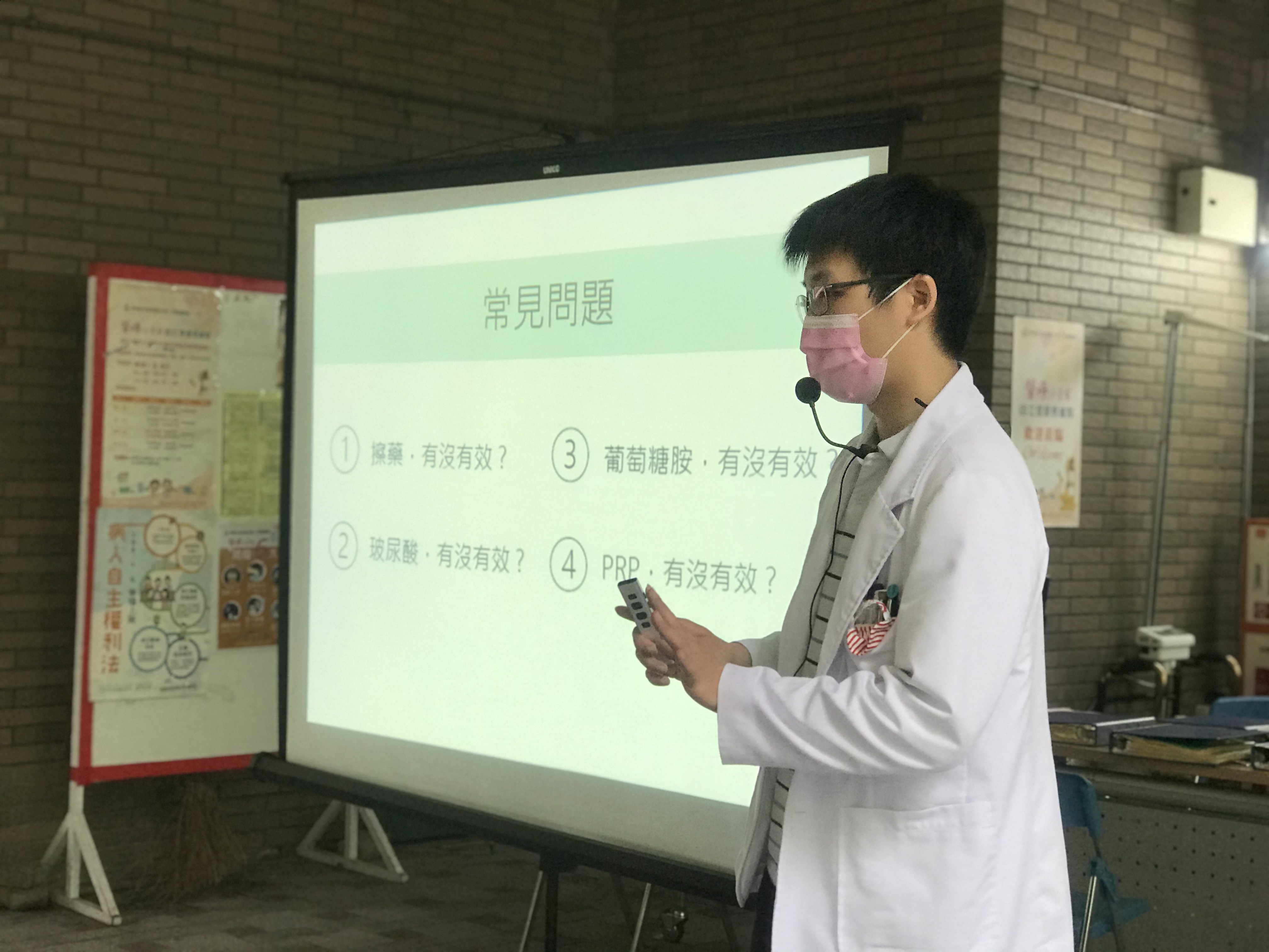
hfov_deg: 33.8
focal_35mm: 57
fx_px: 2090
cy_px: 476
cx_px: 634
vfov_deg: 25.7
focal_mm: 6.6
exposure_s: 1/60
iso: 125
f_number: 2.8
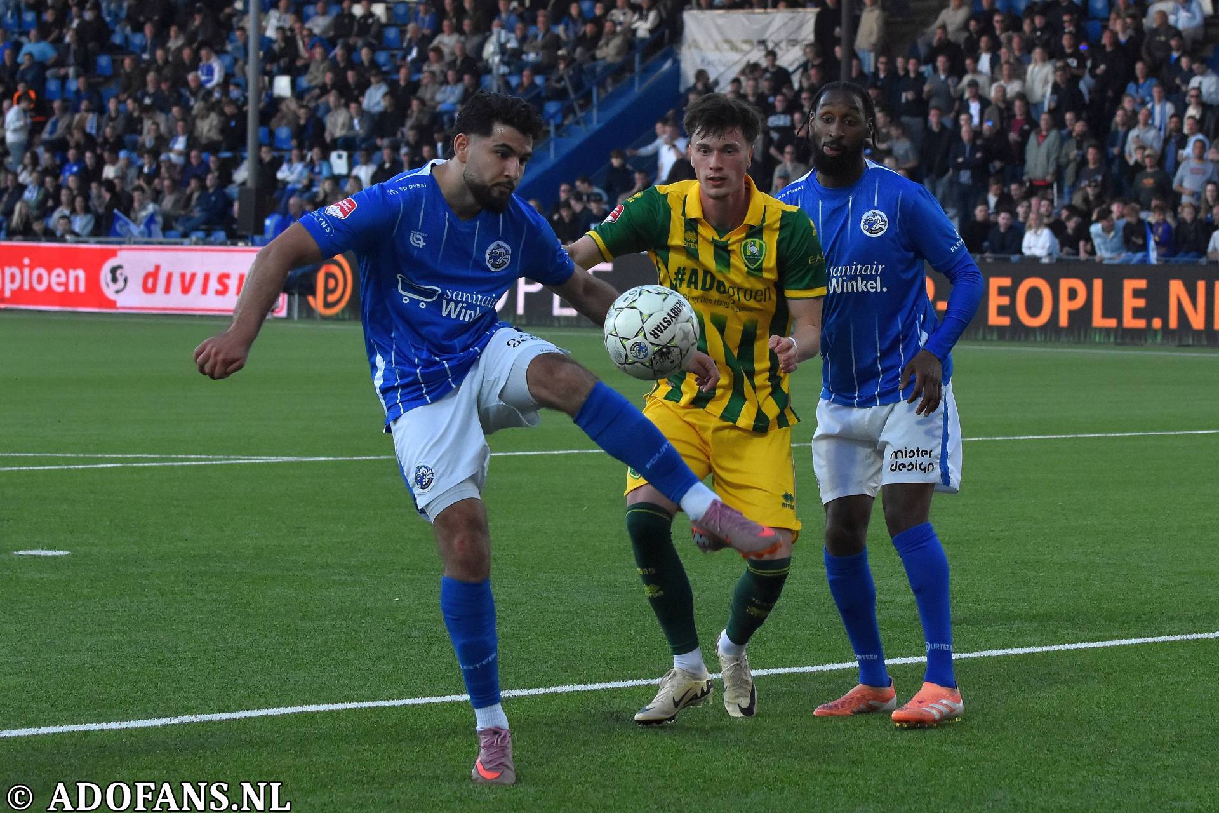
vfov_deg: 13.0
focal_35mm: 105
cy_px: 406
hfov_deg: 19.5
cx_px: 610
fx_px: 3555
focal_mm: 70
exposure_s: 1/1000
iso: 1600
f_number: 4
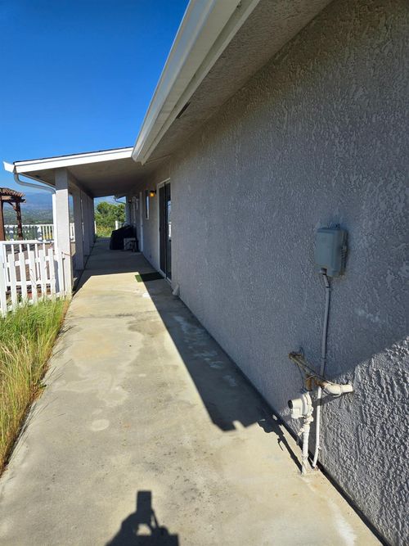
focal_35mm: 23
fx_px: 362
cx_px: 204
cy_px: 273
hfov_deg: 58.9
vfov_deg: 73.9
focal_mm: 5.4
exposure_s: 1/2228
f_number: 1.8
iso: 25
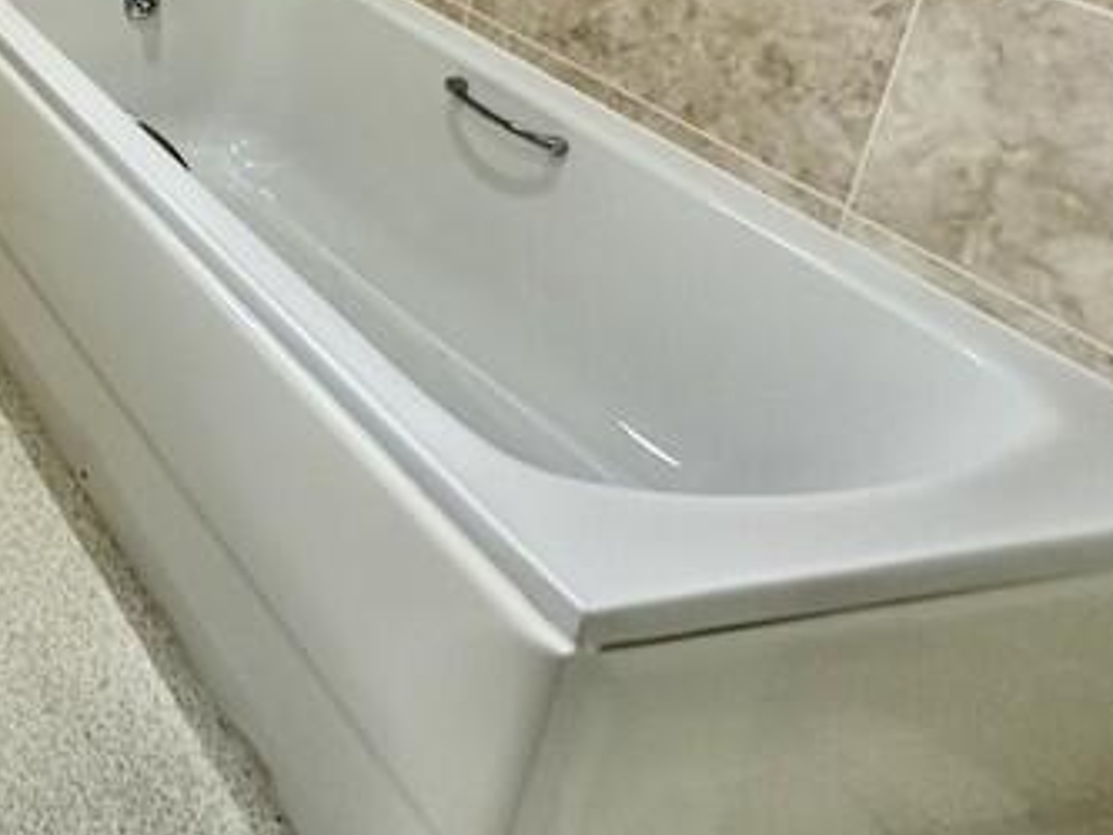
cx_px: -334
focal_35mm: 43
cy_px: 7
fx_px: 1383
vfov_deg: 31.2
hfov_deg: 32.7
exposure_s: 1/100
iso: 200
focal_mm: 2.22
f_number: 2.2
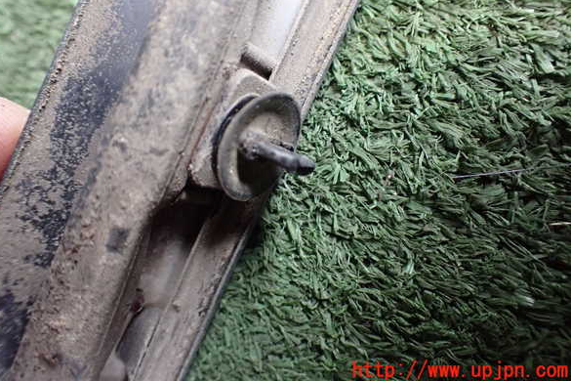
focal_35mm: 32
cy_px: 163
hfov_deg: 58.7
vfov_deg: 41.0
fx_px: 508
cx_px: 280
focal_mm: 5.4
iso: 800
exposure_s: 1/100
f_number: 2.3
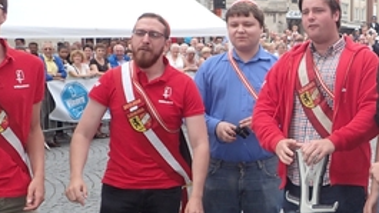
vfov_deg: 17.5
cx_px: 348
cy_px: 104
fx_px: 693
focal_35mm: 69
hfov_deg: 29.2
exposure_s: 1/500
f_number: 2.2
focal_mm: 5.14
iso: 100
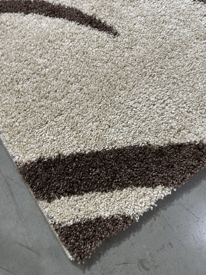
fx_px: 190
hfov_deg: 56.8
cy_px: 138
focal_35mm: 24
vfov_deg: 71.6
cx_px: 103
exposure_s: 1/50
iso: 160
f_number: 1.78
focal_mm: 6.86
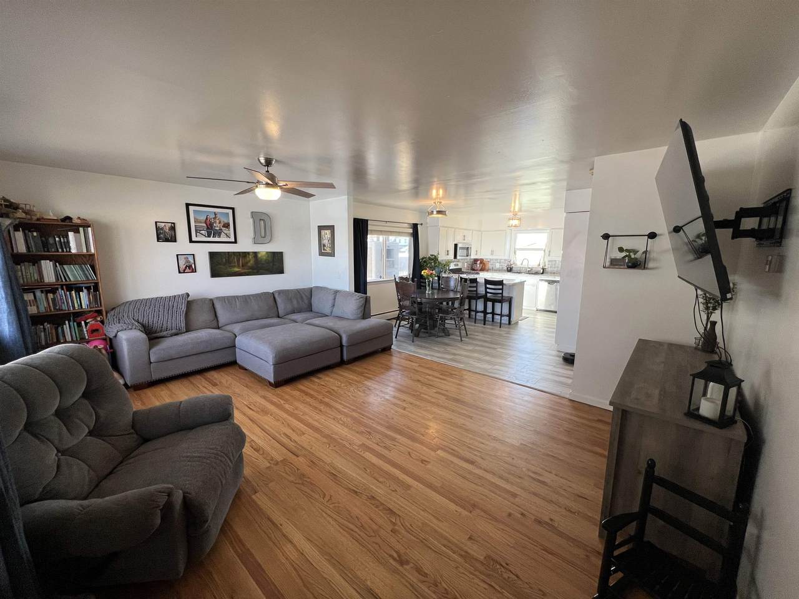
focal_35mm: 13
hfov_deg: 106.2
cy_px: 300
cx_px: 400
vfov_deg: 89.9
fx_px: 300
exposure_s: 1/120
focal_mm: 1.57
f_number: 1.8
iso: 125
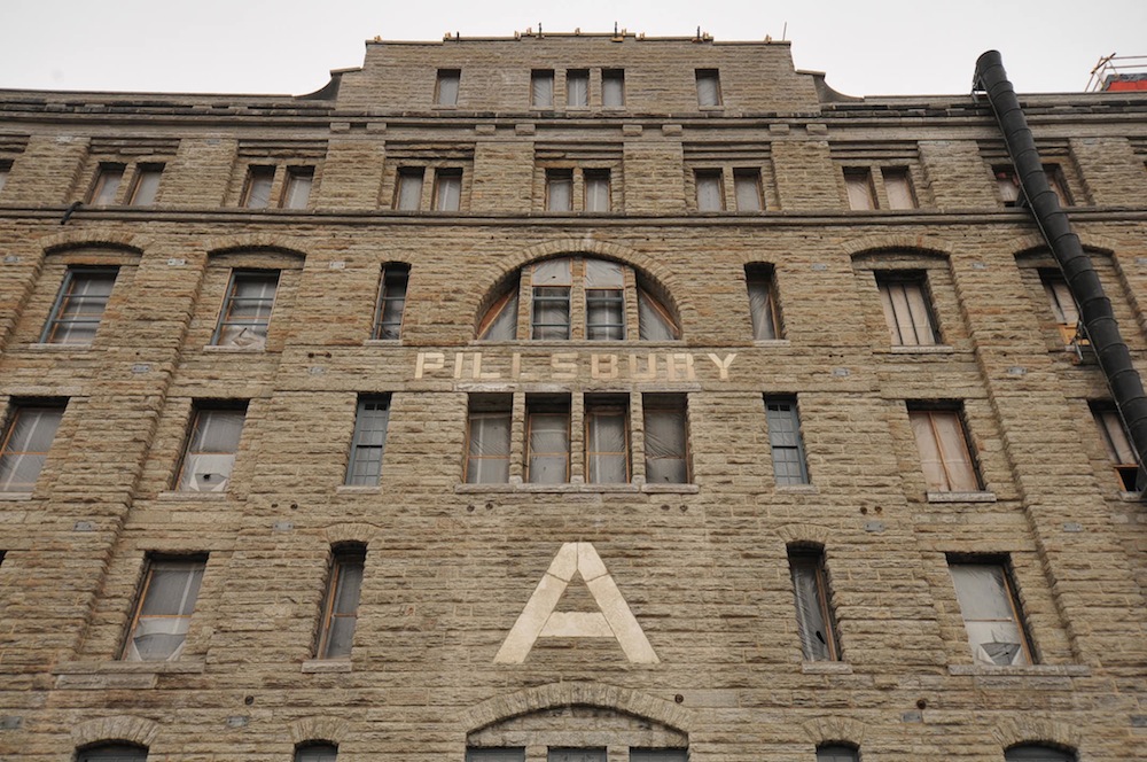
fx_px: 1050
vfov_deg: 39.9
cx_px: 574
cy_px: 381
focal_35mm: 33
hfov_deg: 57.3
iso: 400
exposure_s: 1/500
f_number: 11
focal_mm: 22
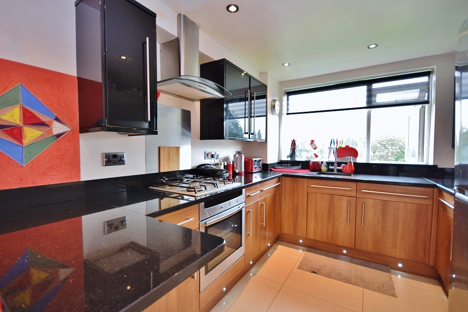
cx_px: 234
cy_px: 156
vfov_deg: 77.3
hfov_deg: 100.4
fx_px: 195
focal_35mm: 15
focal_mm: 10
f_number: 4
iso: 100
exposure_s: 1/5
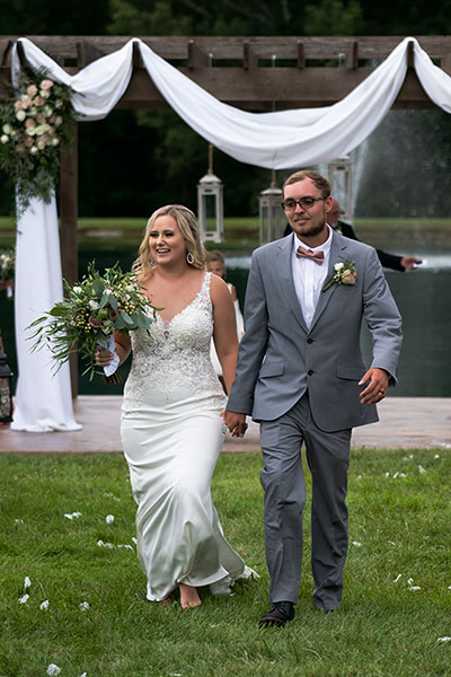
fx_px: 2396
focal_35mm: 128
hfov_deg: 10.8
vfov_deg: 16.1
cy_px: 338
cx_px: 226
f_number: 2.8
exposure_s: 1/500
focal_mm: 85
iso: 320
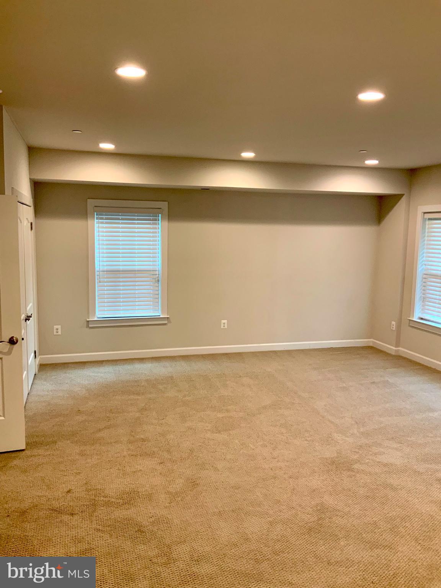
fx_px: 493
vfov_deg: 61.7
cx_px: 220
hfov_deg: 48.2
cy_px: 294
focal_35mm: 29
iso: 100
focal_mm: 3
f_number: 1.8
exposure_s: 1/60
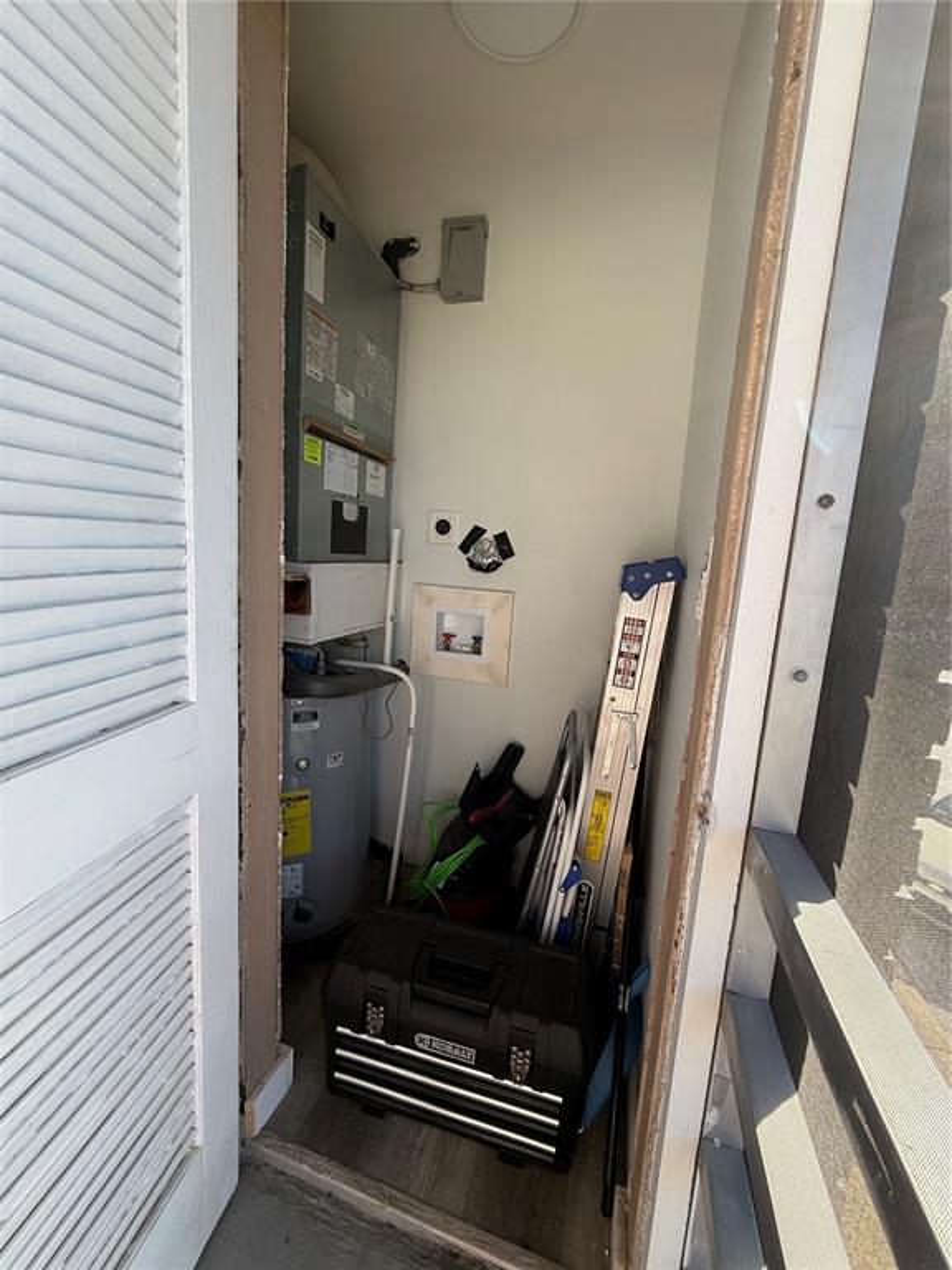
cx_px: 476
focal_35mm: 14
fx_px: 513
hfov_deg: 85.7
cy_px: 635
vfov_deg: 102.1
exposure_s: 1/185
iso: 50
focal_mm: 2.22
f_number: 2.2
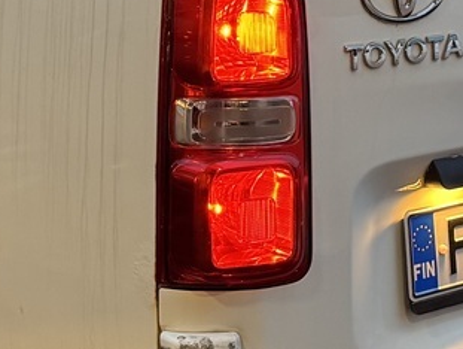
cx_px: 97
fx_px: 1486
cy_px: -4
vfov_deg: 13.2
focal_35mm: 111
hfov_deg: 17.6
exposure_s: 1/60
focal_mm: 6.76
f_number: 1.78
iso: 400
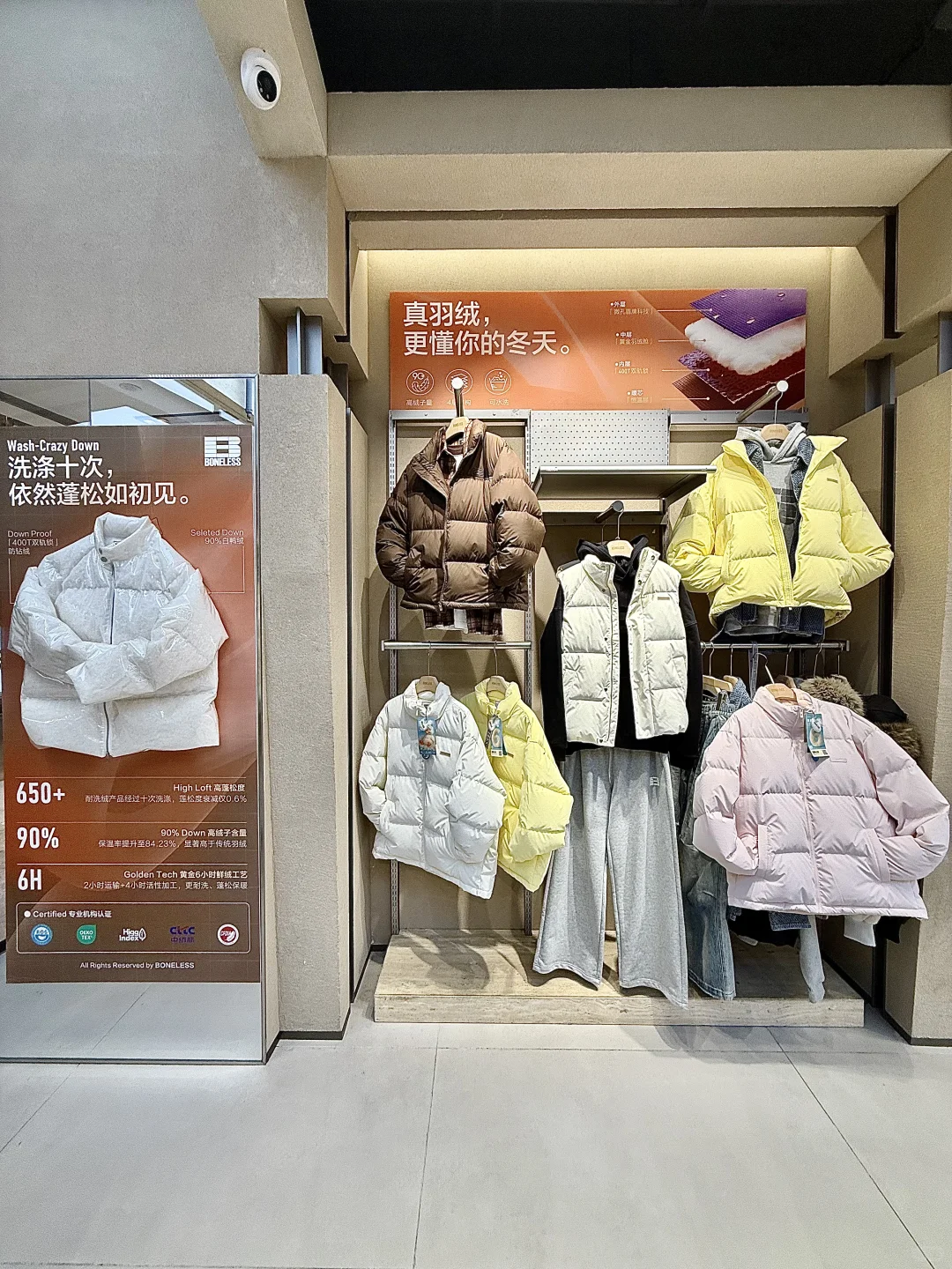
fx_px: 513
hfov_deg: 85.7
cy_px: 634
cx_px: 476
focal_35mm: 14
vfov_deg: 102.1
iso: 50
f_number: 2.2
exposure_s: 1/106
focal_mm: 2.22
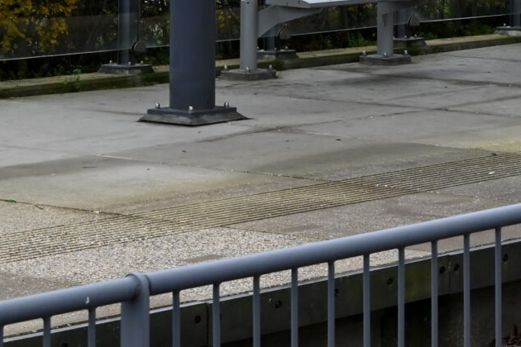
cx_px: 851
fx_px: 2648
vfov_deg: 7.3
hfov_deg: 10.7
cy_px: -251
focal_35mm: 183
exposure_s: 1/160
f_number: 6.3
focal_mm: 45
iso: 1000
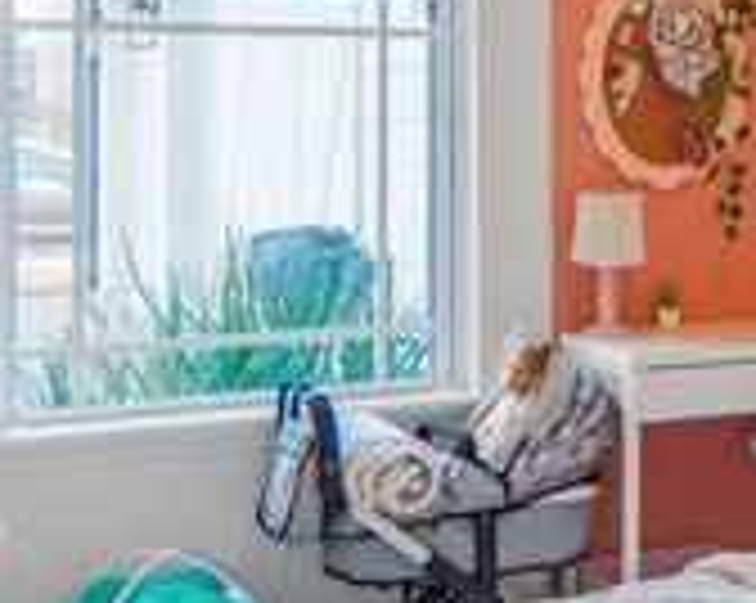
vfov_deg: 21.2
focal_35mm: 71
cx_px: 938
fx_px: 1587
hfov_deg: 24.0
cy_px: 92
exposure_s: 1/40
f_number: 2.2
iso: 100
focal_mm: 12
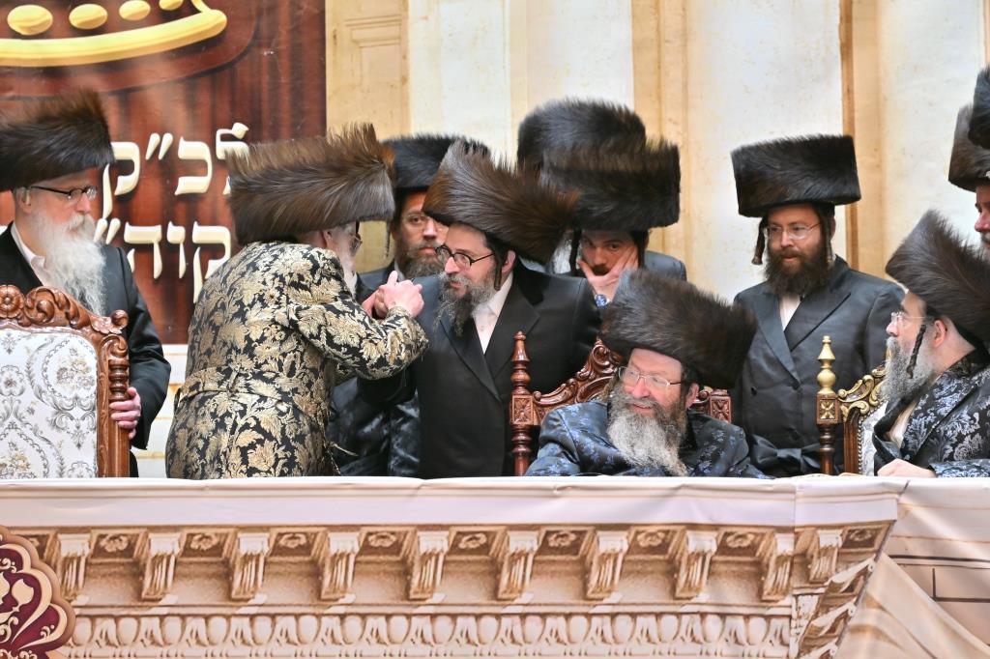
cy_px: 330
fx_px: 8247
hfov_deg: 6.9
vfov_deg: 4.6
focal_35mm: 300
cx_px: 495
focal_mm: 200
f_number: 2.8
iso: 320
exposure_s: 1/250
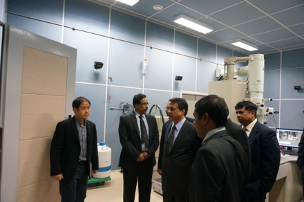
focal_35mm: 24
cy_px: 101
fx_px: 202
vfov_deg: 53.0
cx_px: 152
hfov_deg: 73.8
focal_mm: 16
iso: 3200
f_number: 3.5
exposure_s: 1/160
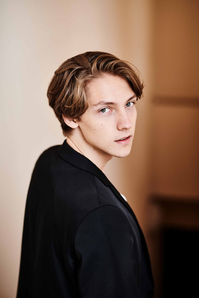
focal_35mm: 85
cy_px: 149
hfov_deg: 16.1
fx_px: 705
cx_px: 100
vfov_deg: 23.9
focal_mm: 85
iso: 200
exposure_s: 1/320
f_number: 2
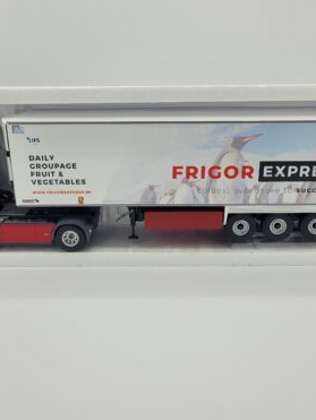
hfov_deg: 40.8
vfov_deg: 52.6
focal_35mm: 35
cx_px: 153
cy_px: 211
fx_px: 425
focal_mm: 5.4
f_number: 1.8
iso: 40
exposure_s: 1/786
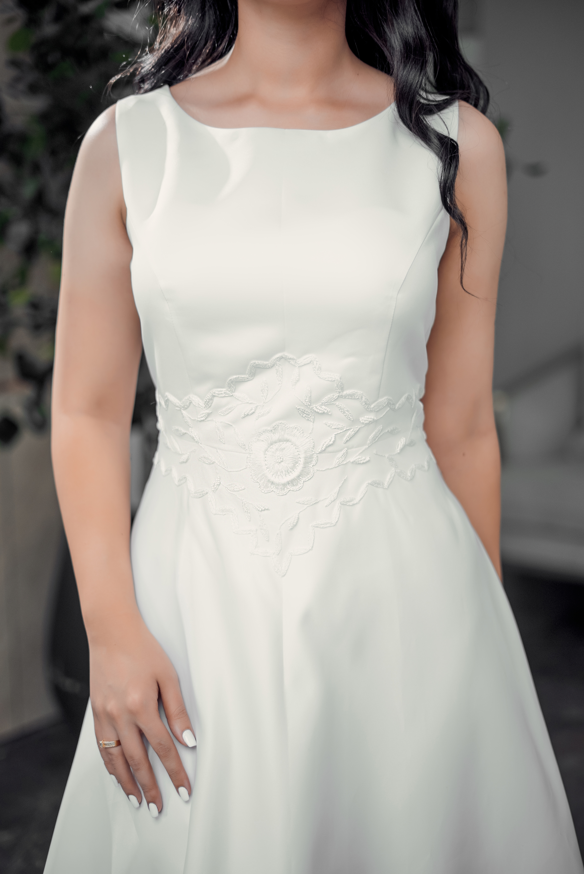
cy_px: 437
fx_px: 1215
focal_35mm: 50
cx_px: 292
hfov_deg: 27.0
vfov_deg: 39.6
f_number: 1.8
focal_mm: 50
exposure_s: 1/800
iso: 250
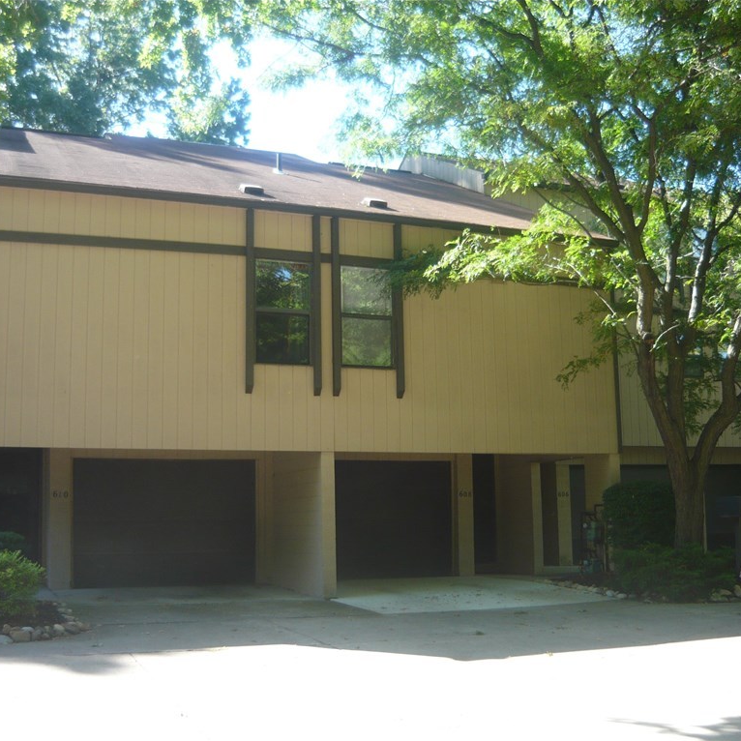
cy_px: 370
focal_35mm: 39
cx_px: 344
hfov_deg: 42.8
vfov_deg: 42.8
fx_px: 945
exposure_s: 1/125
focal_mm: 5.5
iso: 100
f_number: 2.8
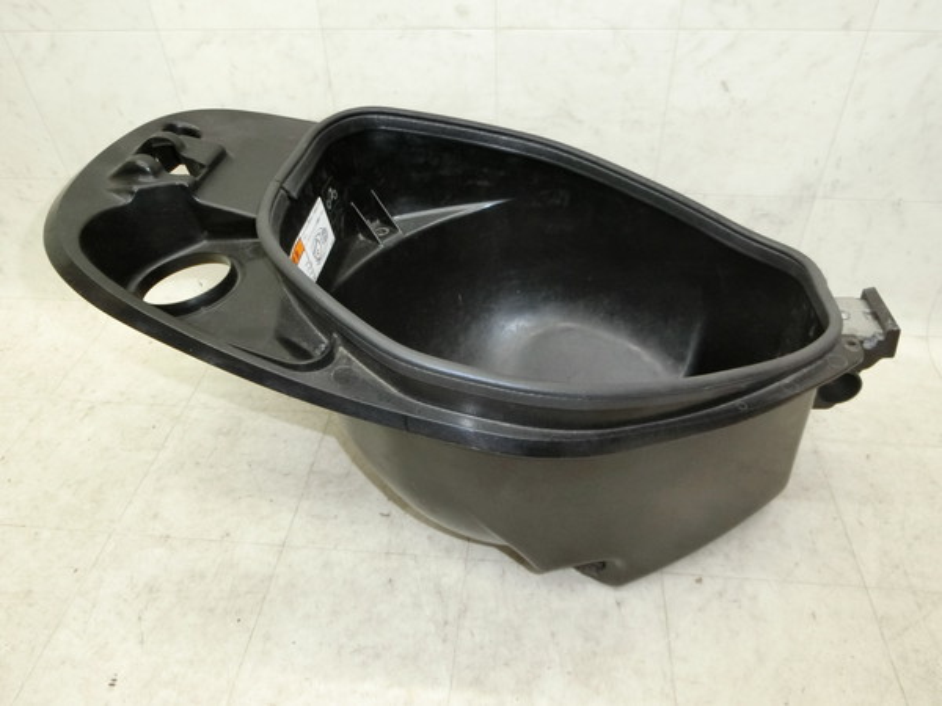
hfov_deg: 69.4
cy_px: 353
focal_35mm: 25
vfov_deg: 54.9
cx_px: 471
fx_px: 680
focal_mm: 4.5
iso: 400
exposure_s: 1/60
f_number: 3.5
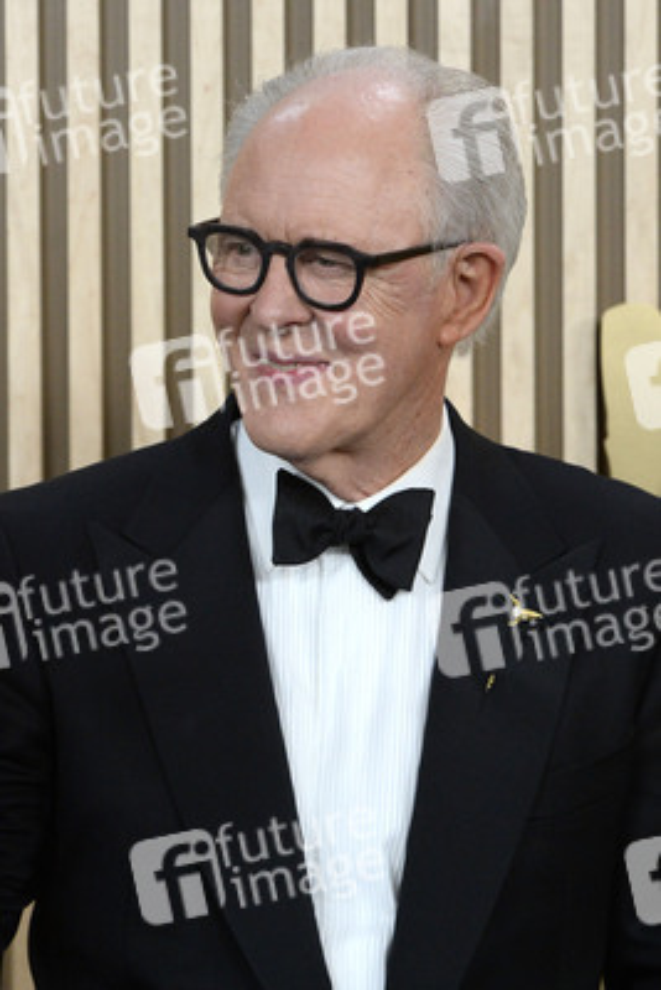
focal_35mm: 112
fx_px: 3082
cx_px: 330
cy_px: 495
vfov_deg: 18.3
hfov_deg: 12.2
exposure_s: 1/250
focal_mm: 112
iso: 2500
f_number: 6.3
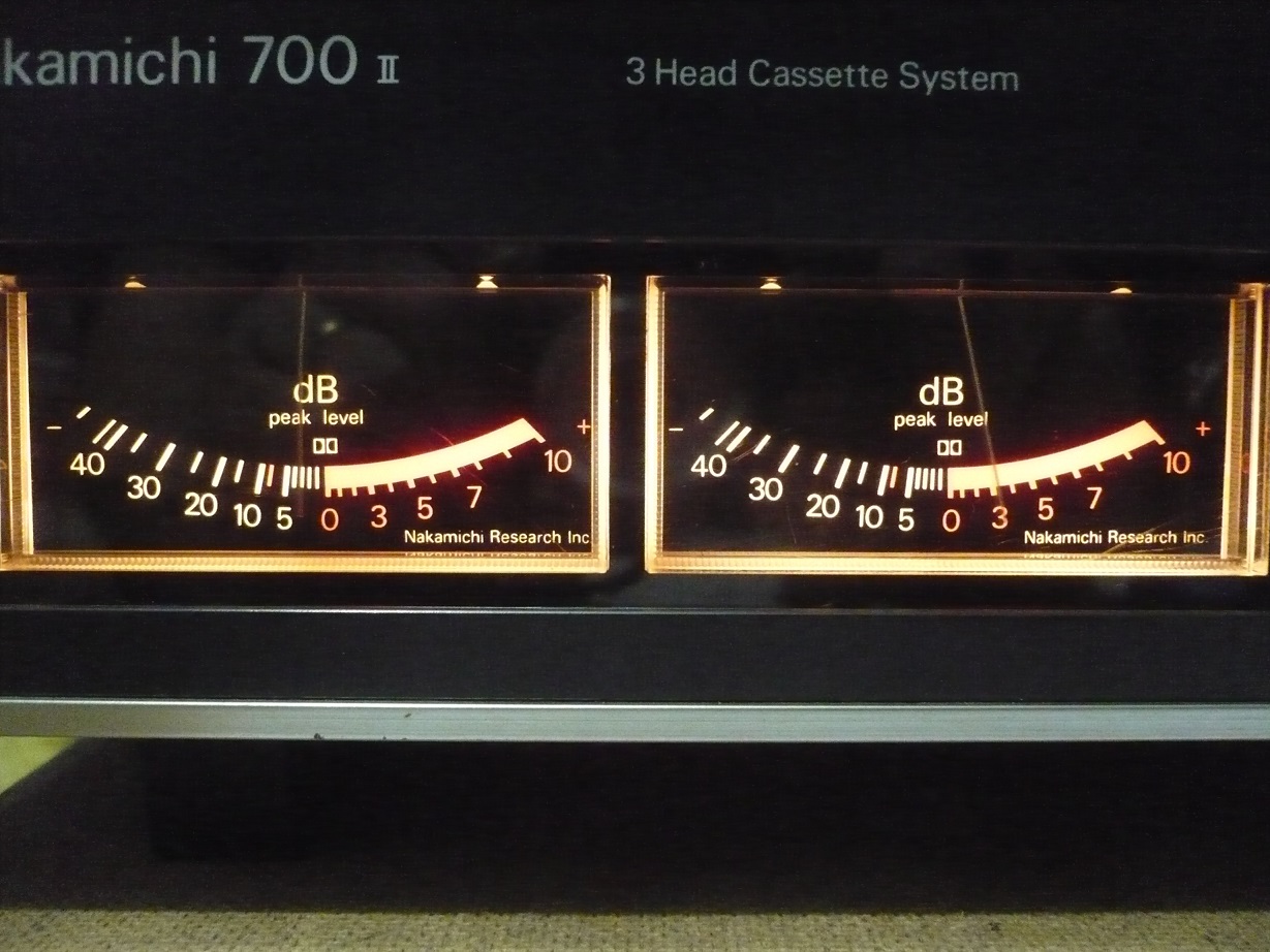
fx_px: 1284
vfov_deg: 40.7
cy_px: 476
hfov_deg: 52.6
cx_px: 635
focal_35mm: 35
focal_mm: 5.8
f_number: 2.8
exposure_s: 1/20
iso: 1250
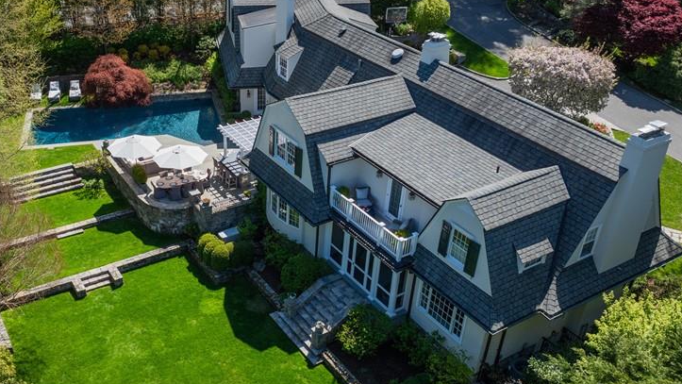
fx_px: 669
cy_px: 227
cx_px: 251
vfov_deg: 31.9
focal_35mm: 37
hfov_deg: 53.3
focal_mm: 12.29
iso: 200
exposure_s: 1/80
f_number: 2.8
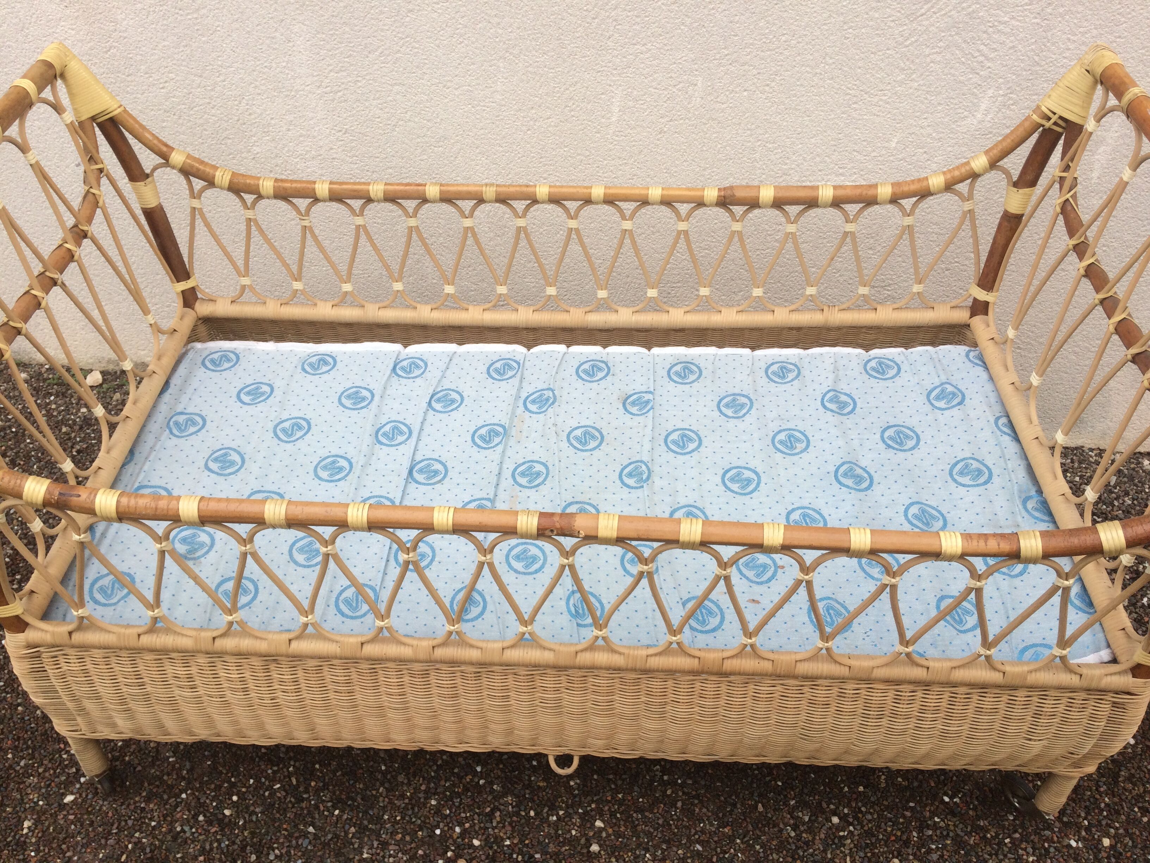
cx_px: 575
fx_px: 963
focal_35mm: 29
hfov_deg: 61.7
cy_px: 432
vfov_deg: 48.2
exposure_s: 1/376
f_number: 2.2
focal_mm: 4.15
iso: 32
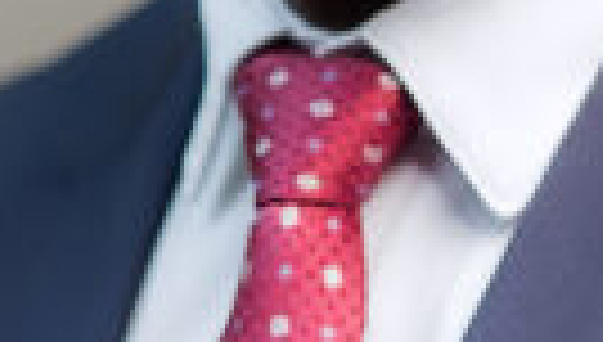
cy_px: 454
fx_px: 10862
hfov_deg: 3.2
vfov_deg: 1.8
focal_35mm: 678
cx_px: 335
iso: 80
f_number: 1.4
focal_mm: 85
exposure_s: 1/500
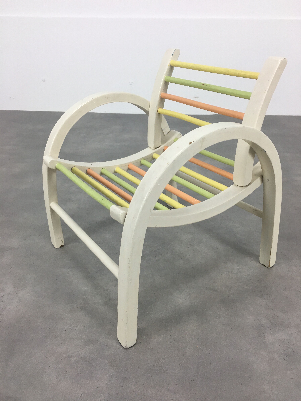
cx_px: 150
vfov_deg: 61.7
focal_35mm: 29
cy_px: 200
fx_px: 336
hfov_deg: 48.2
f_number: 2.2
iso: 40
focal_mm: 4.15
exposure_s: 1/33
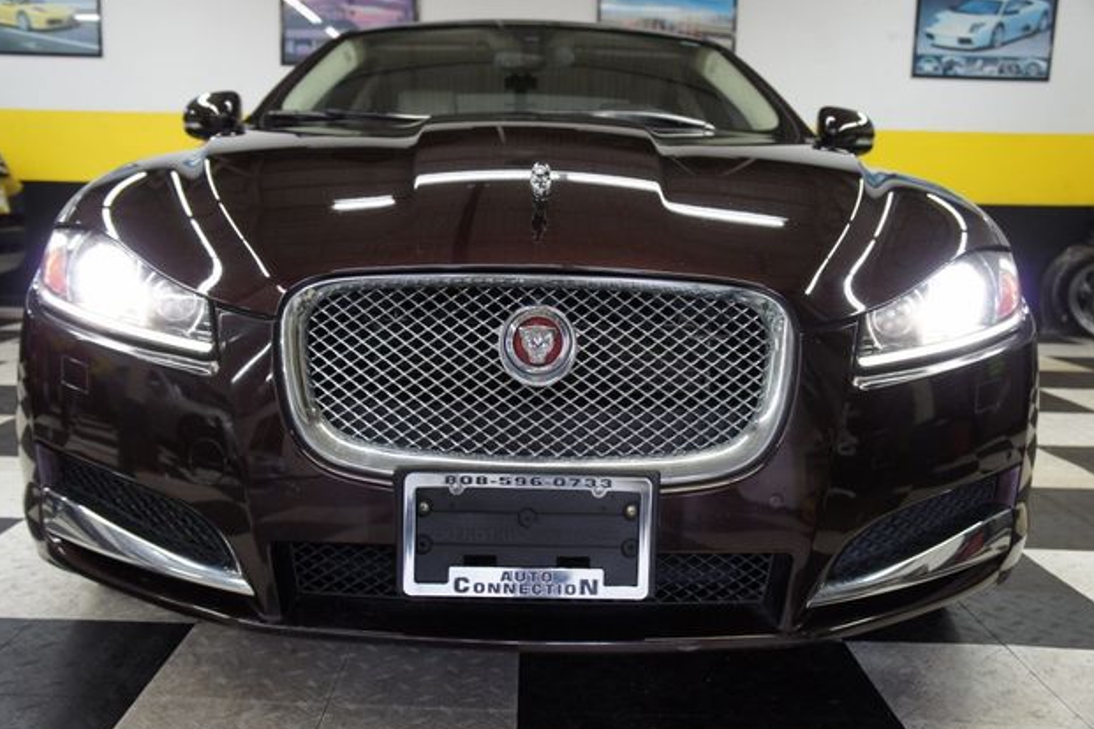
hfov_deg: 55.8
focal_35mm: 34
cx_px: 532
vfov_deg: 38.9
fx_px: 1033
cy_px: 366
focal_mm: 22
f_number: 4
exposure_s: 1/40
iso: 400
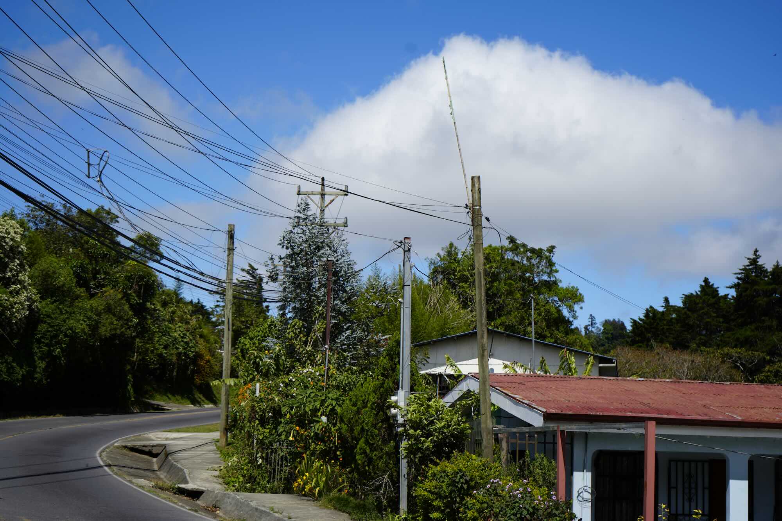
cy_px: 260
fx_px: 1499
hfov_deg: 29.2
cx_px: 391
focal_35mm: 69
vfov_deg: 19.7
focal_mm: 69
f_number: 5.6
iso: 100
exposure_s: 1/1000
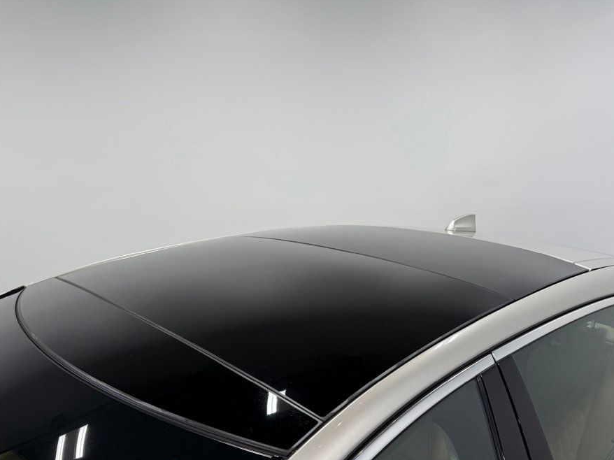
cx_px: 320
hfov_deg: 63.4
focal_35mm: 28
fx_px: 497
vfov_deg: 49.5
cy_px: 265
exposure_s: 1/361
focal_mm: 6.76
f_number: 1.78
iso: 80
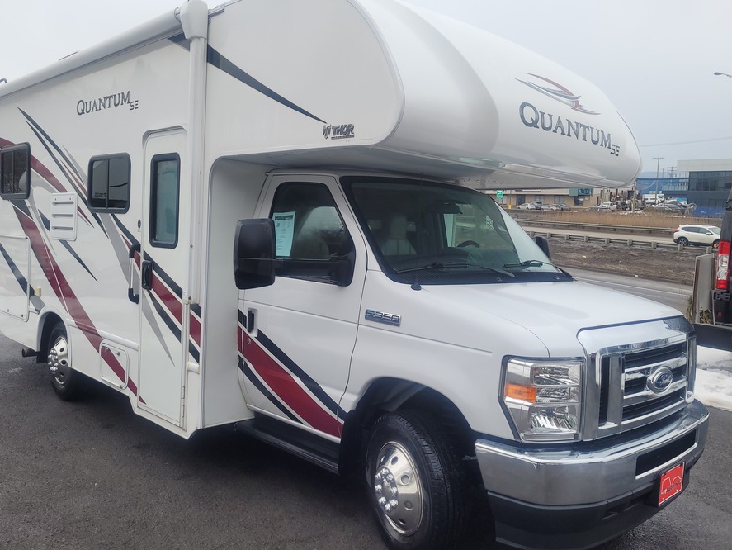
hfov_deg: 59.9
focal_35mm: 30
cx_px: 352
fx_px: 635
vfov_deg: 46.8
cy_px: 267
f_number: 1.8
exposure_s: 1/779
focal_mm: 5.4
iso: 40
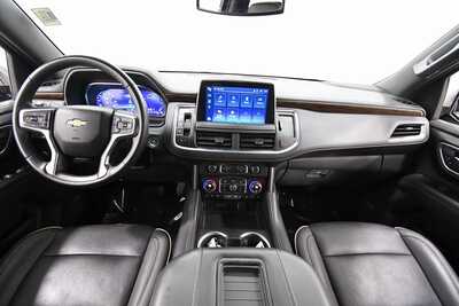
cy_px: 153
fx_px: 191
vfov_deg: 77.4
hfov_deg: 100.4
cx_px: 230
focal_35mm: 15
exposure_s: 1/60
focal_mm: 10
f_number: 4.5
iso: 3600
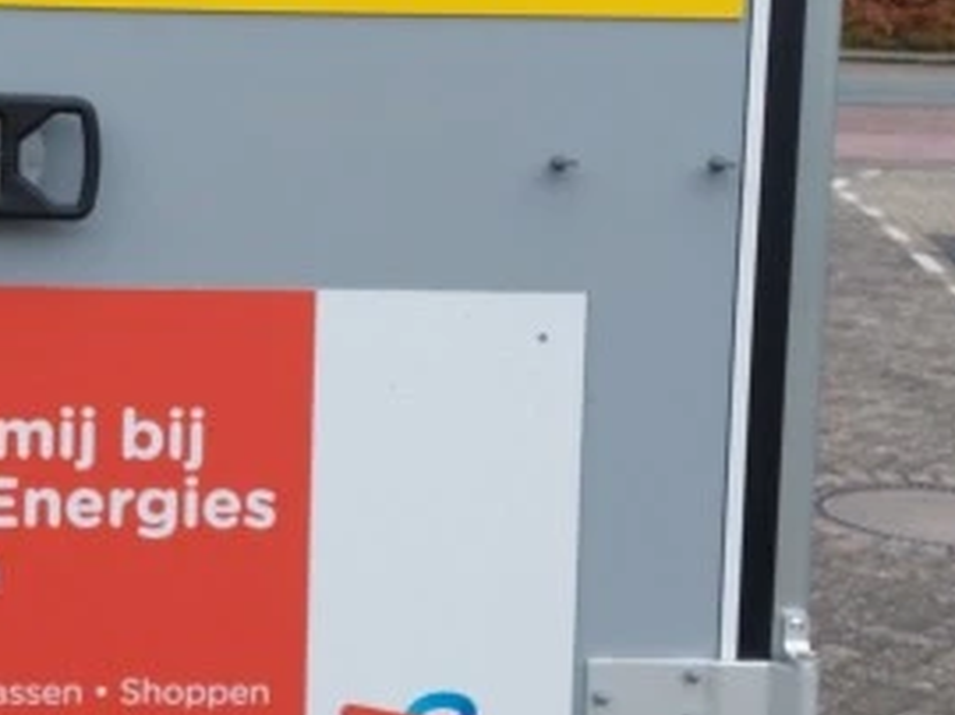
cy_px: 319
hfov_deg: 21.7
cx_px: 159
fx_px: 2453
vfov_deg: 16.6
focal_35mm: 89
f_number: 1.8
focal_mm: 5.23
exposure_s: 1/50
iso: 93
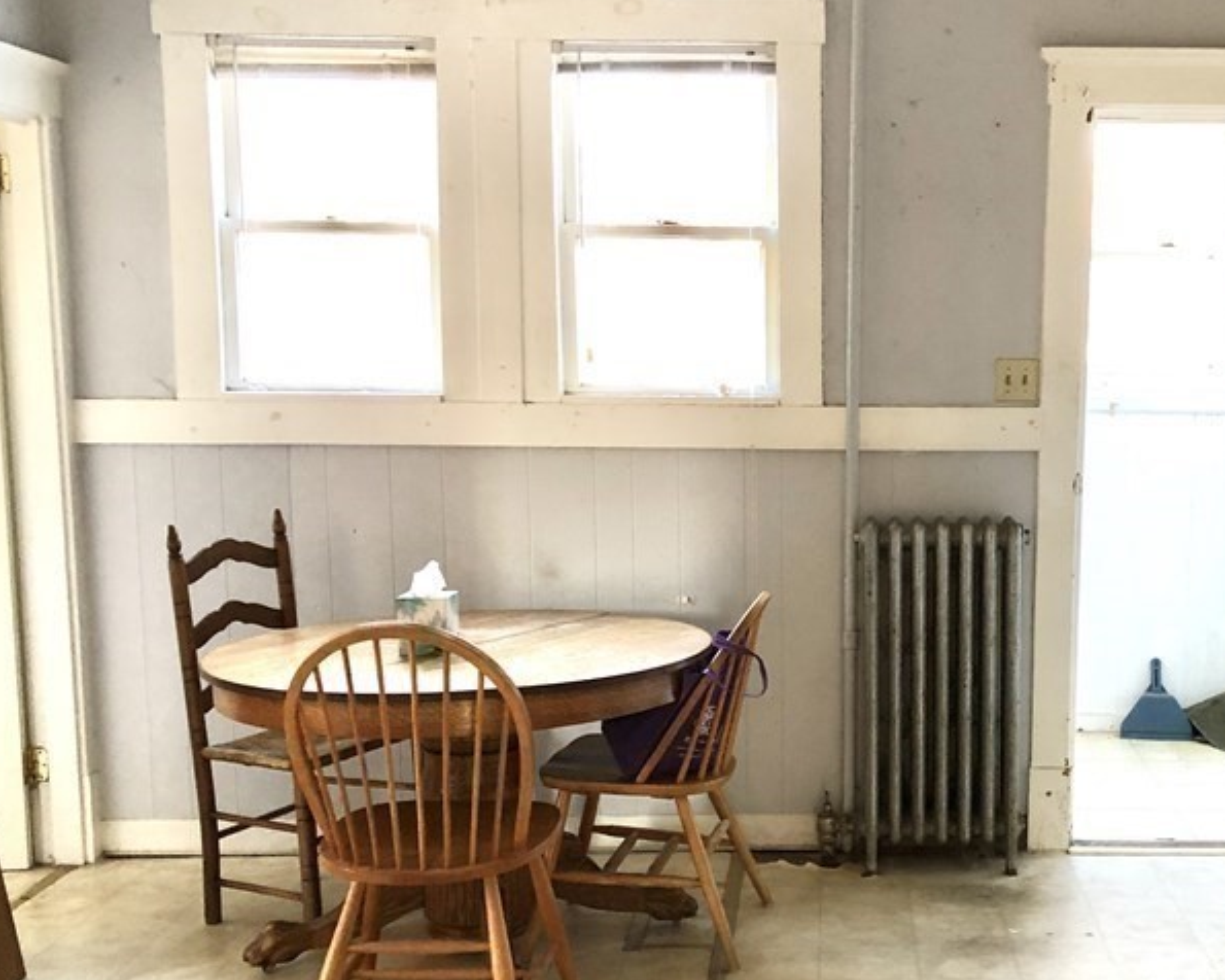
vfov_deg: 32.0
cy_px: 591
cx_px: 894
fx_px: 1704
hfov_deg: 38.7
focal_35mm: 47
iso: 50
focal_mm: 4
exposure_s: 1/15
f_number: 1.8
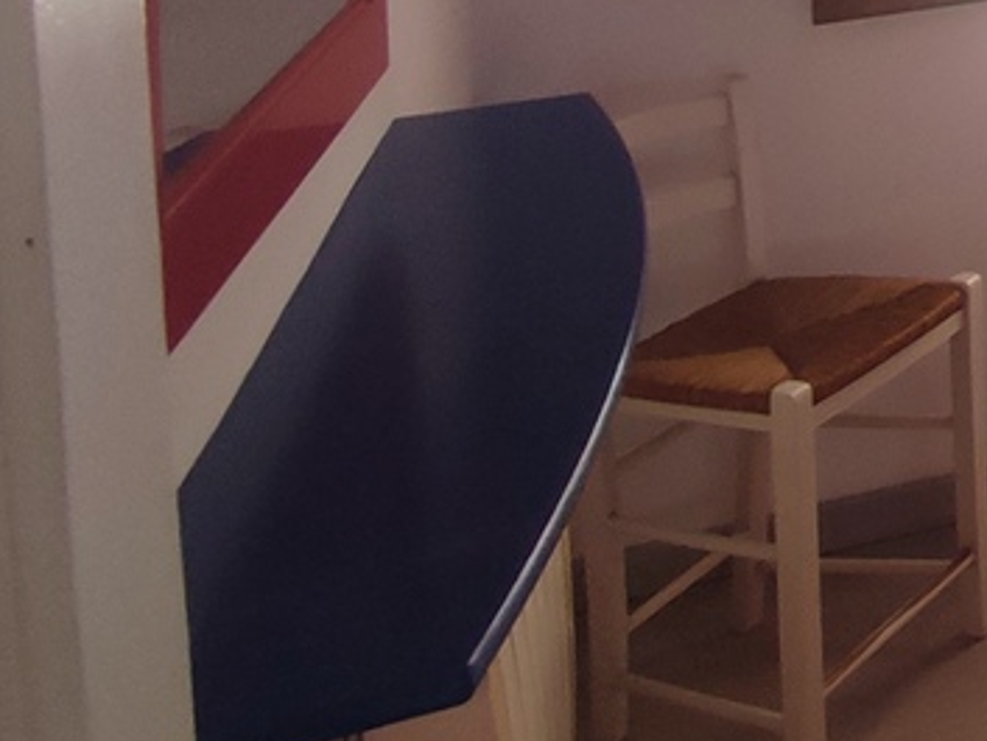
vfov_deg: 22.5
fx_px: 1654
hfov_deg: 22.8
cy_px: -229
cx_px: 1672
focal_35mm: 58
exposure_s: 1/50
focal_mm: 1.65
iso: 122
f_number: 2.2
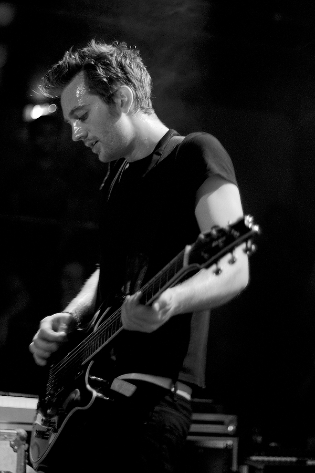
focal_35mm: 75
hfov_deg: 18.2
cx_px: 158
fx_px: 984
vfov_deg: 27.0
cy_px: 236
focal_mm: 50
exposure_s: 1/50
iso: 500
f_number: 1.4
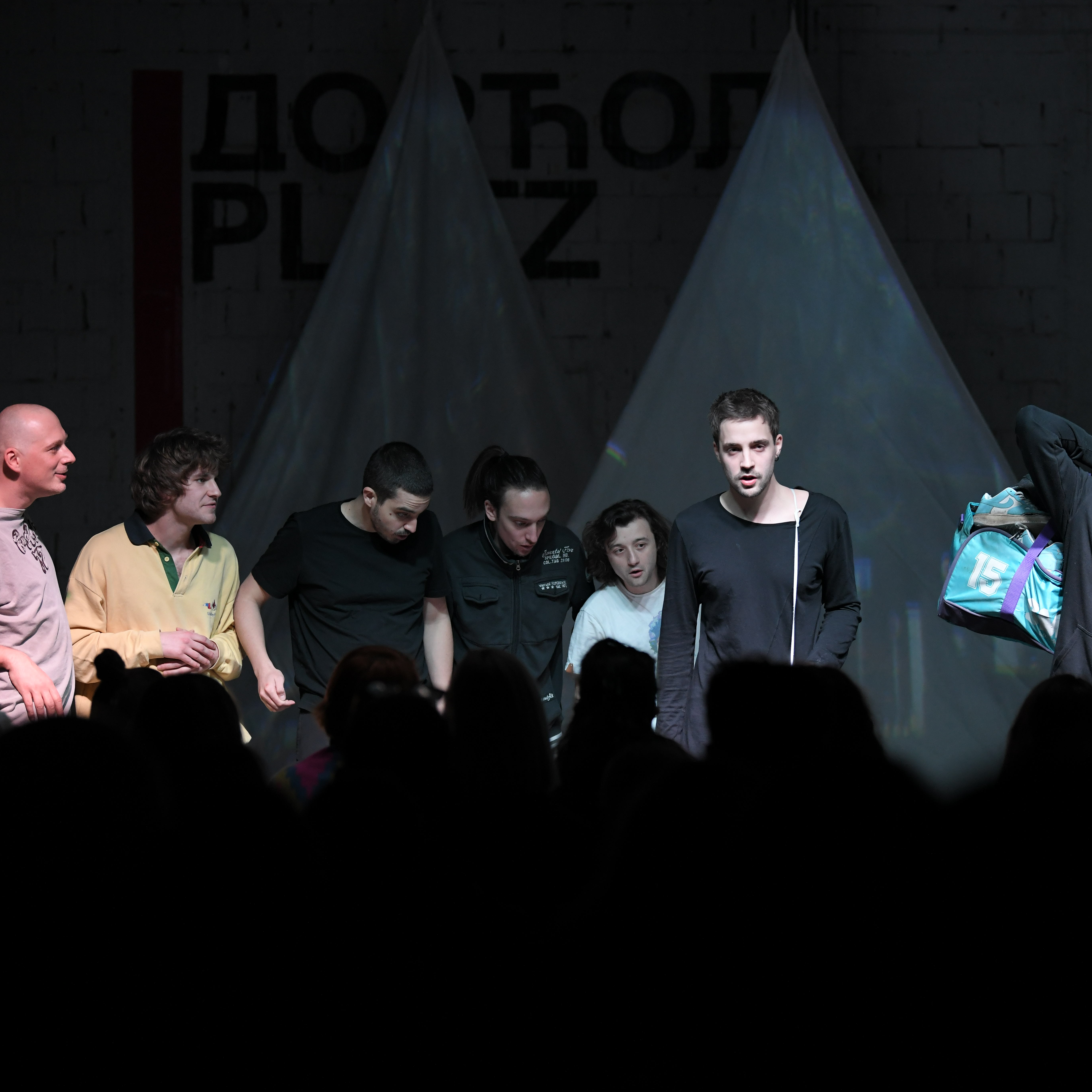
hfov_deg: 14.3
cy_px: 546
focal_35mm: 122
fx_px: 4354
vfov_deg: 14.3
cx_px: 671
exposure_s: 1/320
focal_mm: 95
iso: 2000
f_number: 2.8
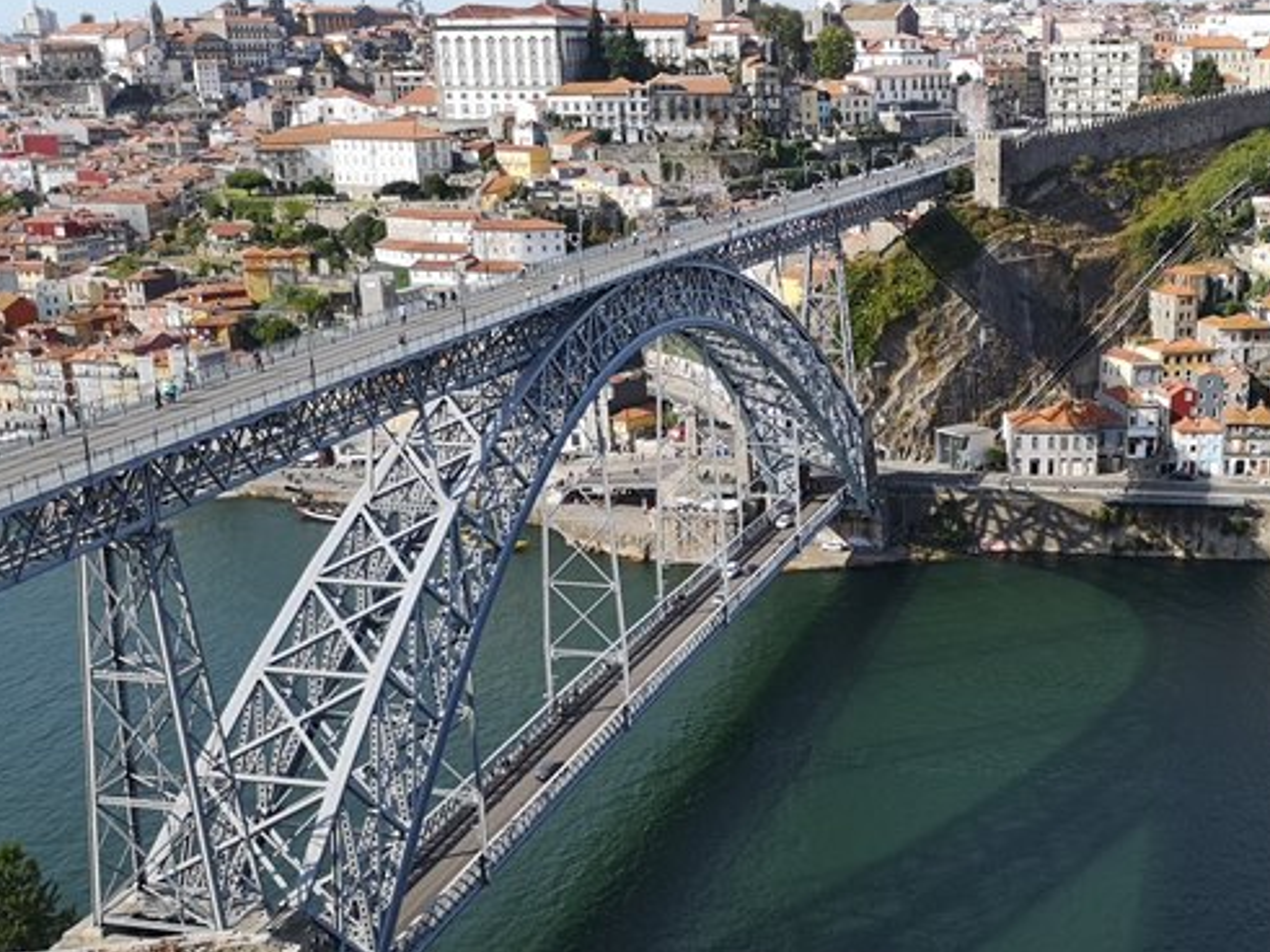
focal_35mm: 44
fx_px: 1614
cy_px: 572
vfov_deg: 32.8
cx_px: 895
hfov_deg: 42.1
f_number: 1.8
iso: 50
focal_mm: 3.95
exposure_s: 1/1634
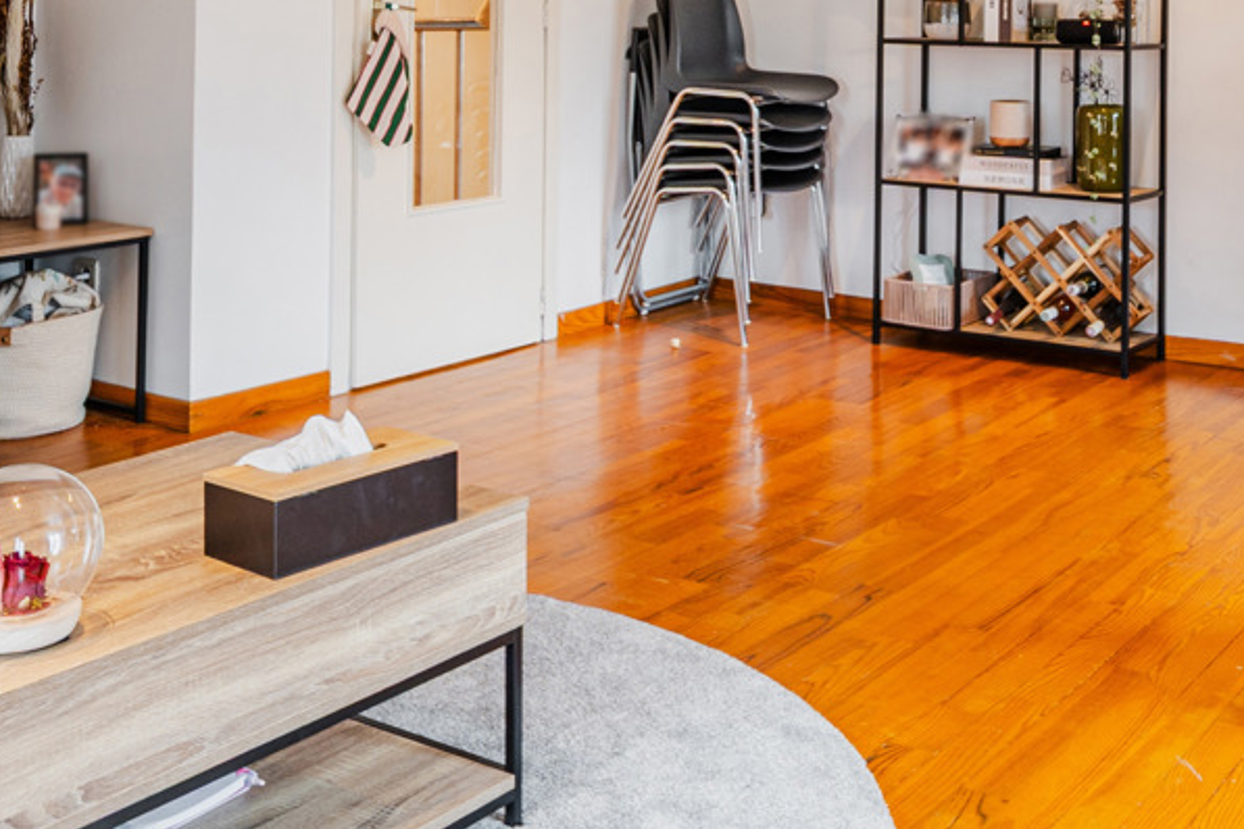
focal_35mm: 47
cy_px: -83
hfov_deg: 41.5
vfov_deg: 26.4
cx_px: 802
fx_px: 1624
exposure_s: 1/2
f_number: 7.1
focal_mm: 13
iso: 100
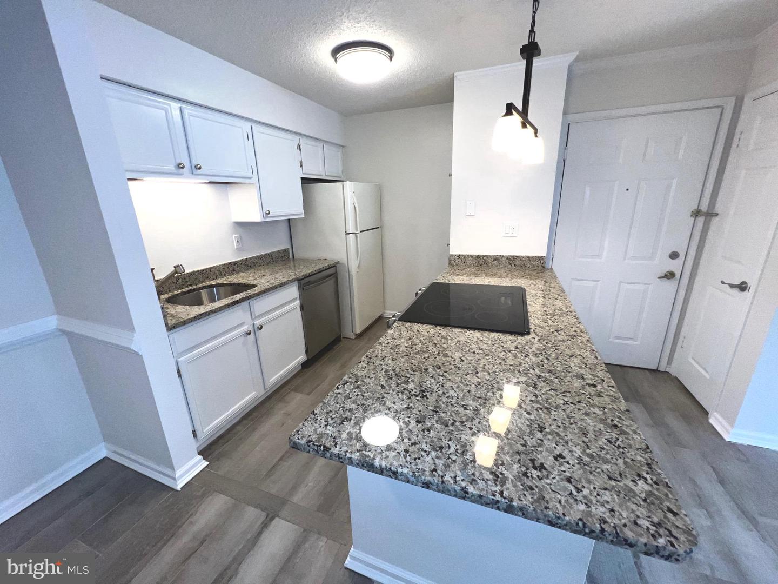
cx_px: 389
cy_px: 292
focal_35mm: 13
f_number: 1.8
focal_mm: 1.57
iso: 80
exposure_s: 1/120
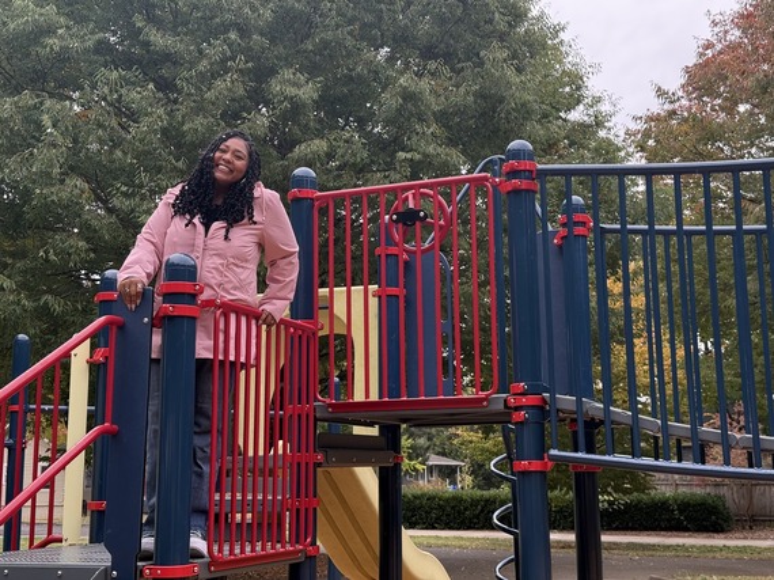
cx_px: 387
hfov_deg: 39.7
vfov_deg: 30.2
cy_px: 290
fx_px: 1073
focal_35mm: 48
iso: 80
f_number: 1.78
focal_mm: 6.76
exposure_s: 1/352
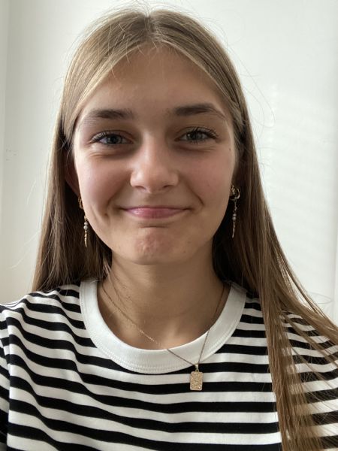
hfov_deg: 46.8
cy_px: 226
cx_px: 169
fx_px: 391
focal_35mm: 30
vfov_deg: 60.0
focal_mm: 2.71
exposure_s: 1/30
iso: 500
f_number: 2.2
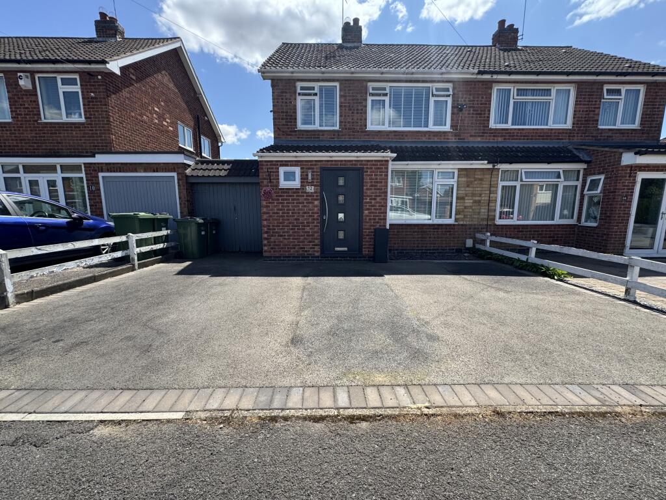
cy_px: 250
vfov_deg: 85.7
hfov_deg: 102.1
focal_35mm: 14
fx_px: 269
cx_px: 333
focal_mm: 2.22
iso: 50
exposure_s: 1/889
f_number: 2.2
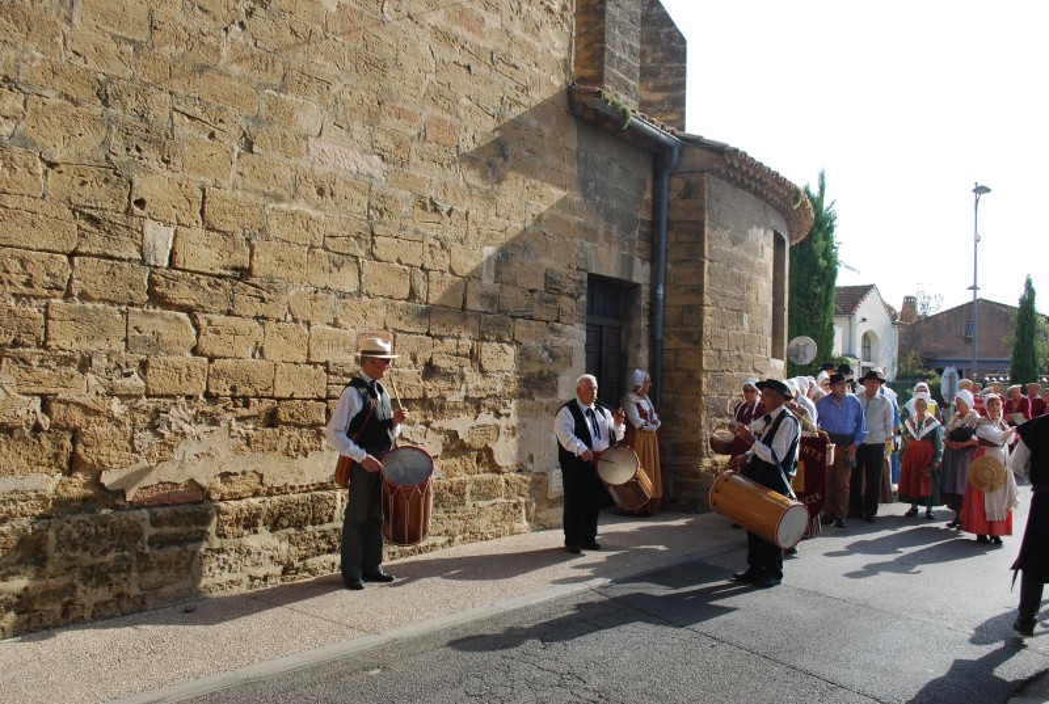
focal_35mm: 33
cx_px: 524
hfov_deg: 57.1
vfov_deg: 40.1
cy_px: 352
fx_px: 964
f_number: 6.3
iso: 100
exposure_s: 1/160
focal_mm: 22
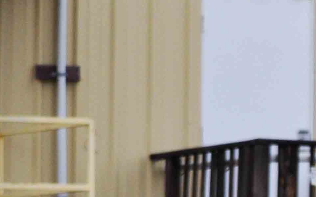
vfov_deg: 3.5
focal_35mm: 376
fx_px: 3240
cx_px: 620
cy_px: 435
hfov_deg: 5.5
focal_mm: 55
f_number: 4.5
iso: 720
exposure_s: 1/1000
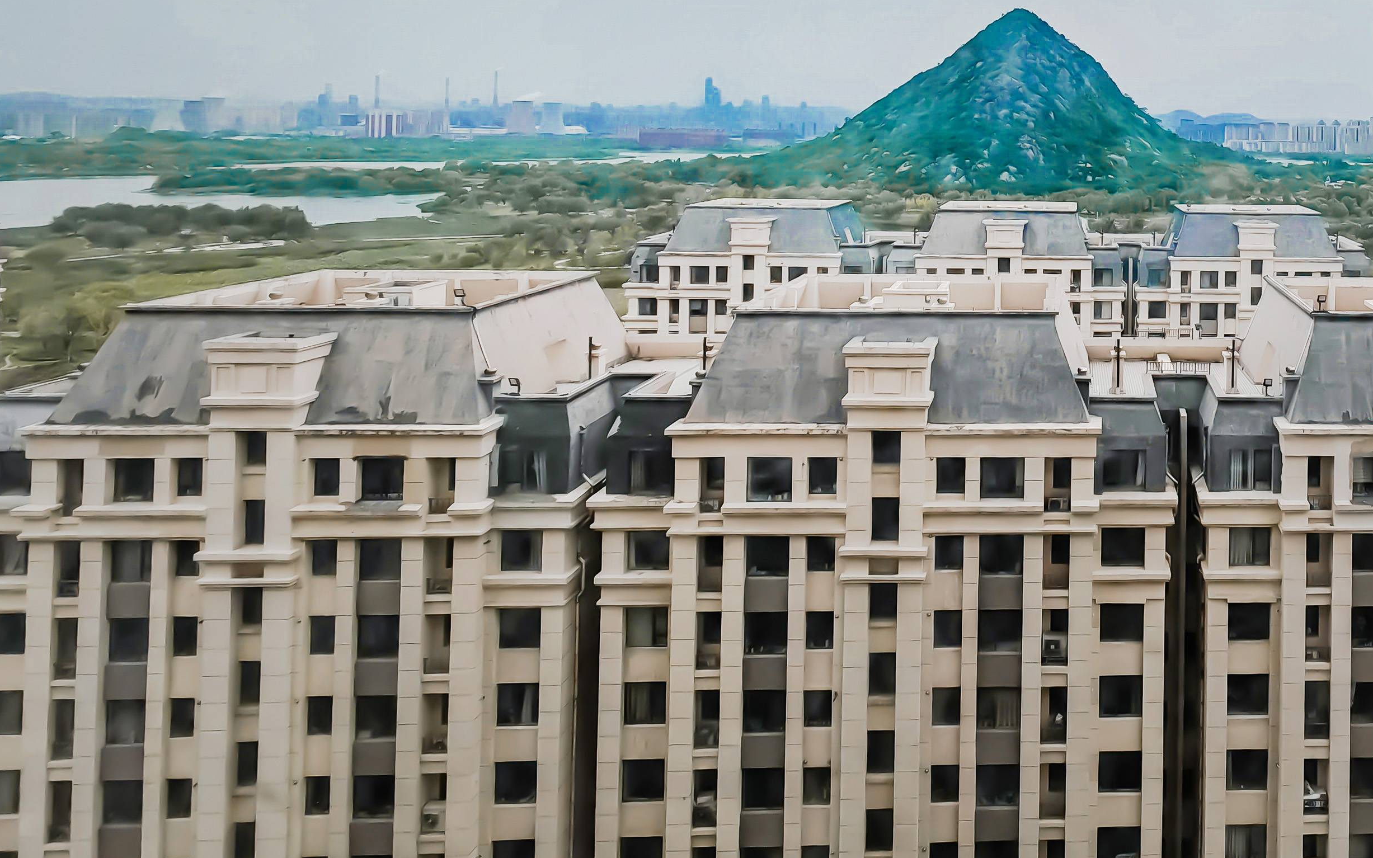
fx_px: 861
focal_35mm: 23
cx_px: 1117
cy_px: 121
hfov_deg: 69.0
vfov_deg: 48.6
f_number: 2
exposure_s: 1/560
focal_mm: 1.82
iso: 50
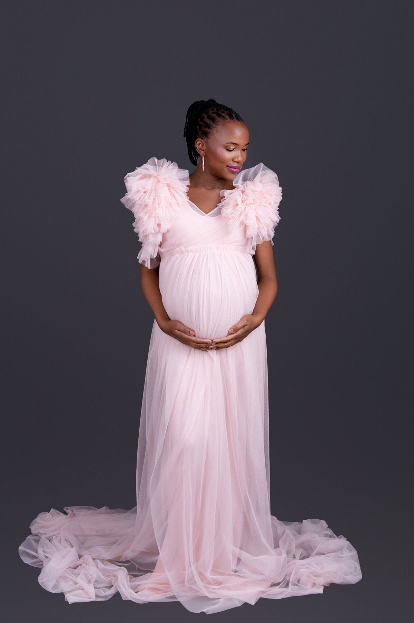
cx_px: 207
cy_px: 312
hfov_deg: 35.0
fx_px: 656
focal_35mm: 38
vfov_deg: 50.7
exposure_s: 1/160
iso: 200
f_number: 8
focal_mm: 38
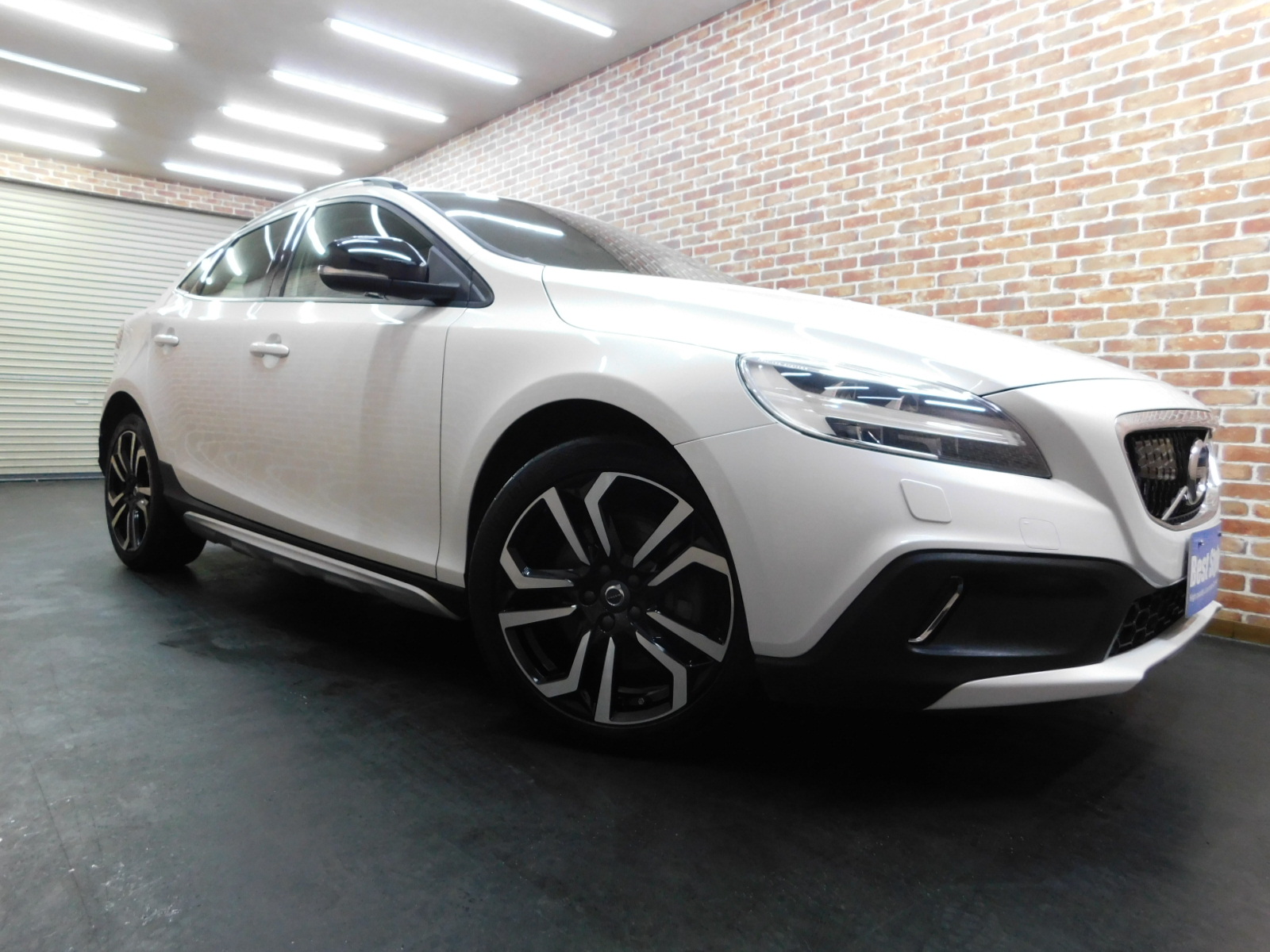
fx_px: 844
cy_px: 476
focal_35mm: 23
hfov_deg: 73.9
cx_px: 635
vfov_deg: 58.9
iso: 280
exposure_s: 1/30
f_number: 3
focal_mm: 4
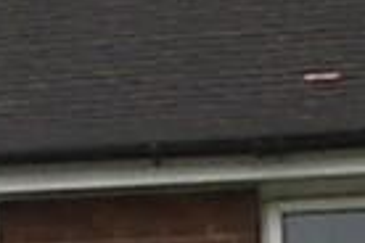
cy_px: 541
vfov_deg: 3.2
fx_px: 4299
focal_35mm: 424
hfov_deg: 4.8
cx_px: -119
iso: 400
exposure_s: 1/2500
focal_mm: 11.5
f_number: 4
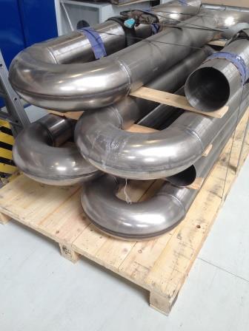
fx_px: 317
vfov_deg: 55.4
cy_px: 166
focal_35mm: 33
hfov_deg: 42.9
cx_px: 124
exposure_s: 1/60
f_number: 2.4
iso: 50
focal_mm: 4.12
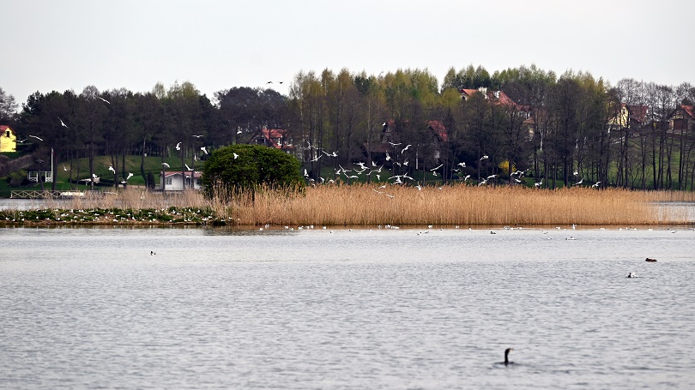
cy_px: 174
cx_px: 386
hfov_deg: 9.8
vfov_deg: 5.5
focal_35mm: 220
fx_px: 4053
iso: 160
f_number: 5.6
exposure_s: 1/1000
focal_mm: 170
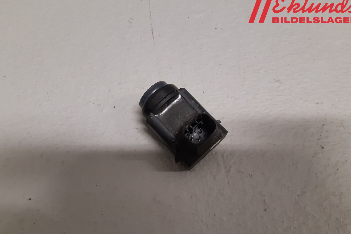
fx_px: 273
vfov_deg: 46.3
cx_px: 176
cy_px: 129
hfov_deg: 65.5
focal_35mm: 28
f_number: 1.7
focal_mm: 3.93
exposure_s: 1/50
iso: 160
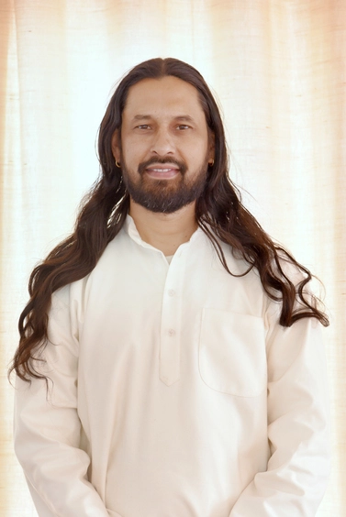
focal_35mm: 112
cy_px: 258
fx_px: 1612
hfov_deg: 12.3
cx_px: 173
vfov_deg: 18.2
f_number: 5.6
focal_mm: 112
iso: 1250
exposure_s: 1/125
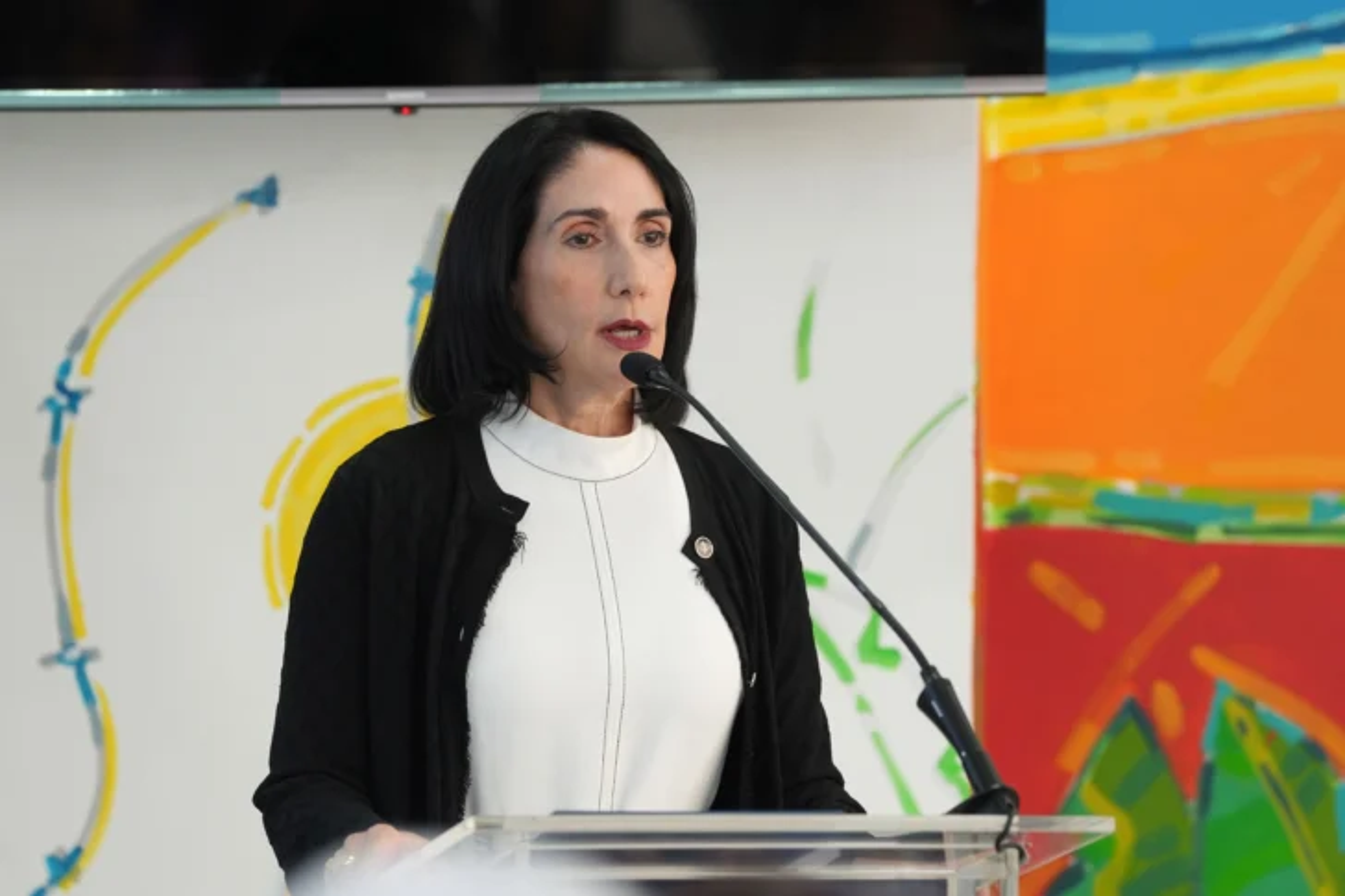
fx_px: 7470
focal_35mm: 200
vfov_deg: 6.9
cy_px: 448
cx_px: 672
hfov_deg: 10.3
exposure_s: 1/160
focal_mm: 200
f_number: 4.5
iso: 1000
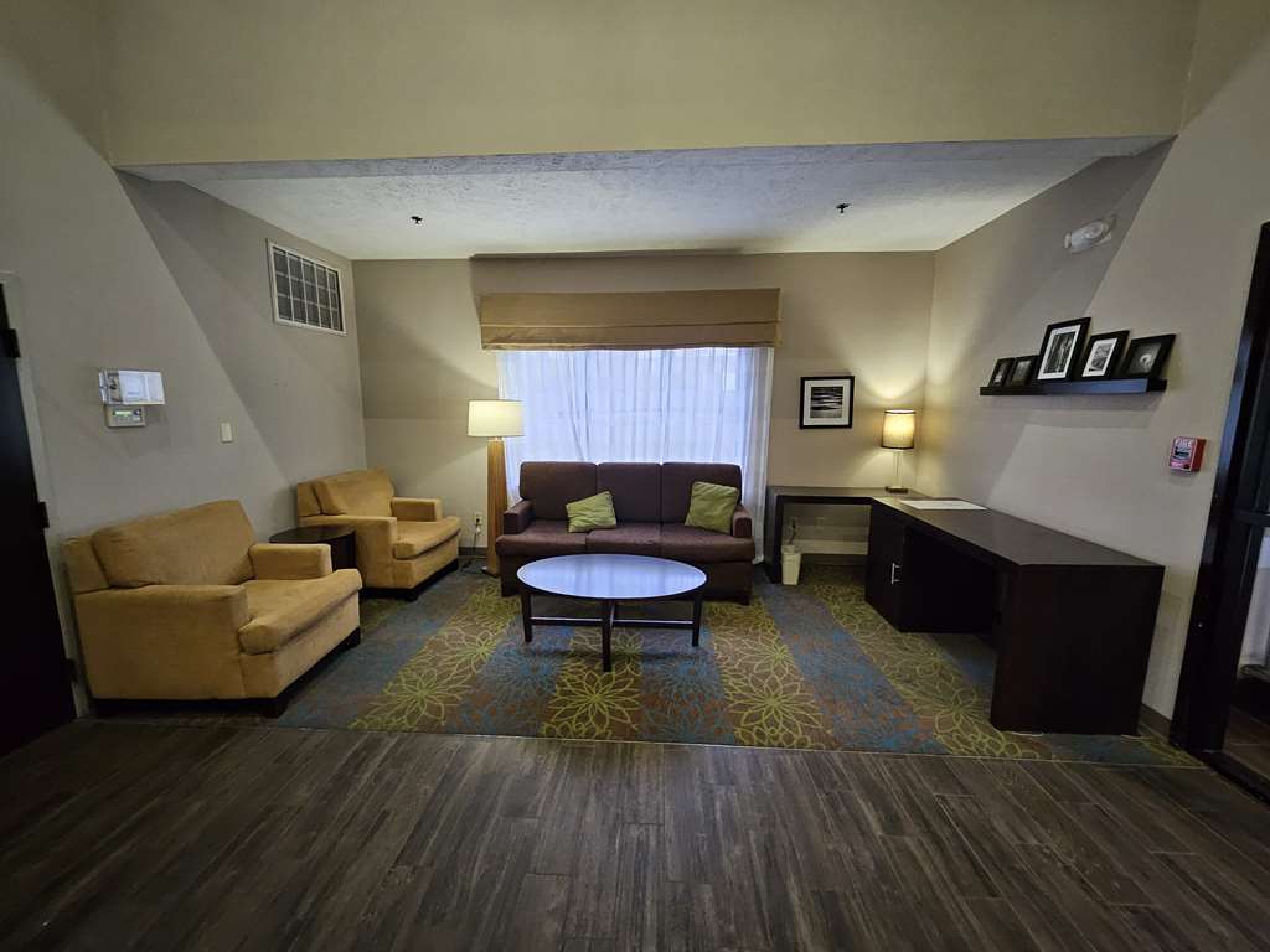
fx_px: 477
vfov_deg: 89.9
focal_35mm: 13
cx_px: 635
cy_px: 476
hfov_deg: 106.2
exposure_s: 1/30
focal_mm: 1.74
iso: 400
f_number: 2.2
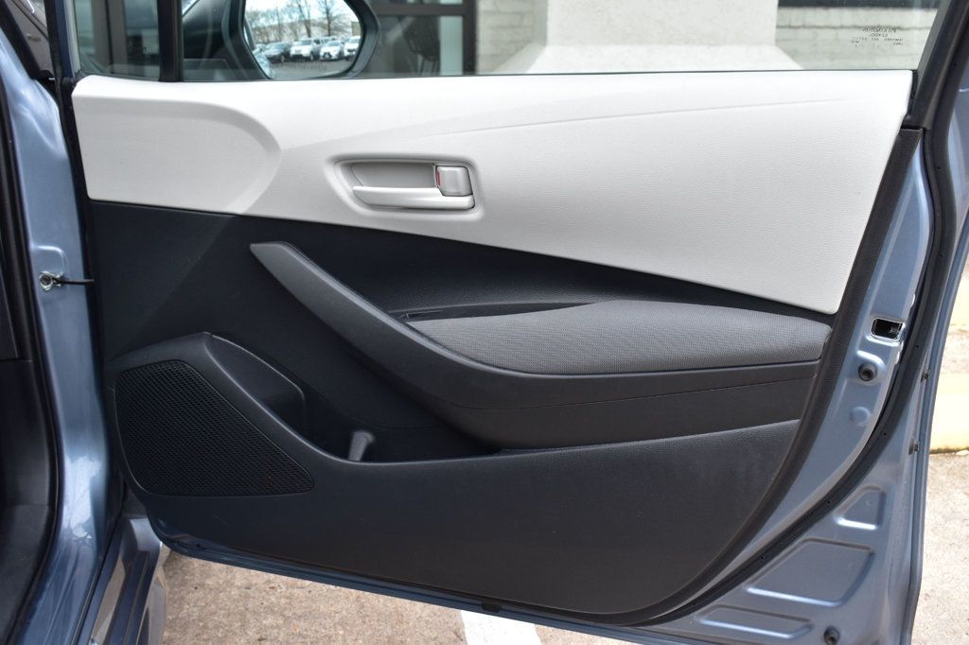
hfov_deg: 47.9
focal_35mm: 40
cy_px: 322
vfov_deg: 33.0
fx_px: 1090
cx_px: 484
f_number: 8
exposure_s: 1/60
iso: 400
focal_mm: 27
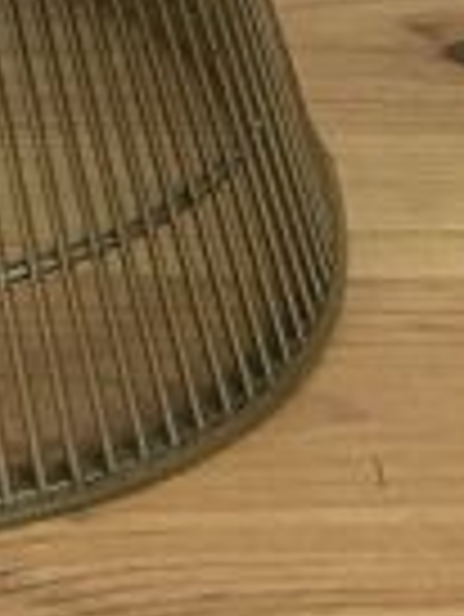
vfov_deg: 10.2
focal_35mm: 169
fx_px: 3016
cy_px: -850
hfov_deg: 8.5
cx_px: -356
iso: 50
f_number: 2.2
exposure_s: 1/33
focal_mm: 4.15
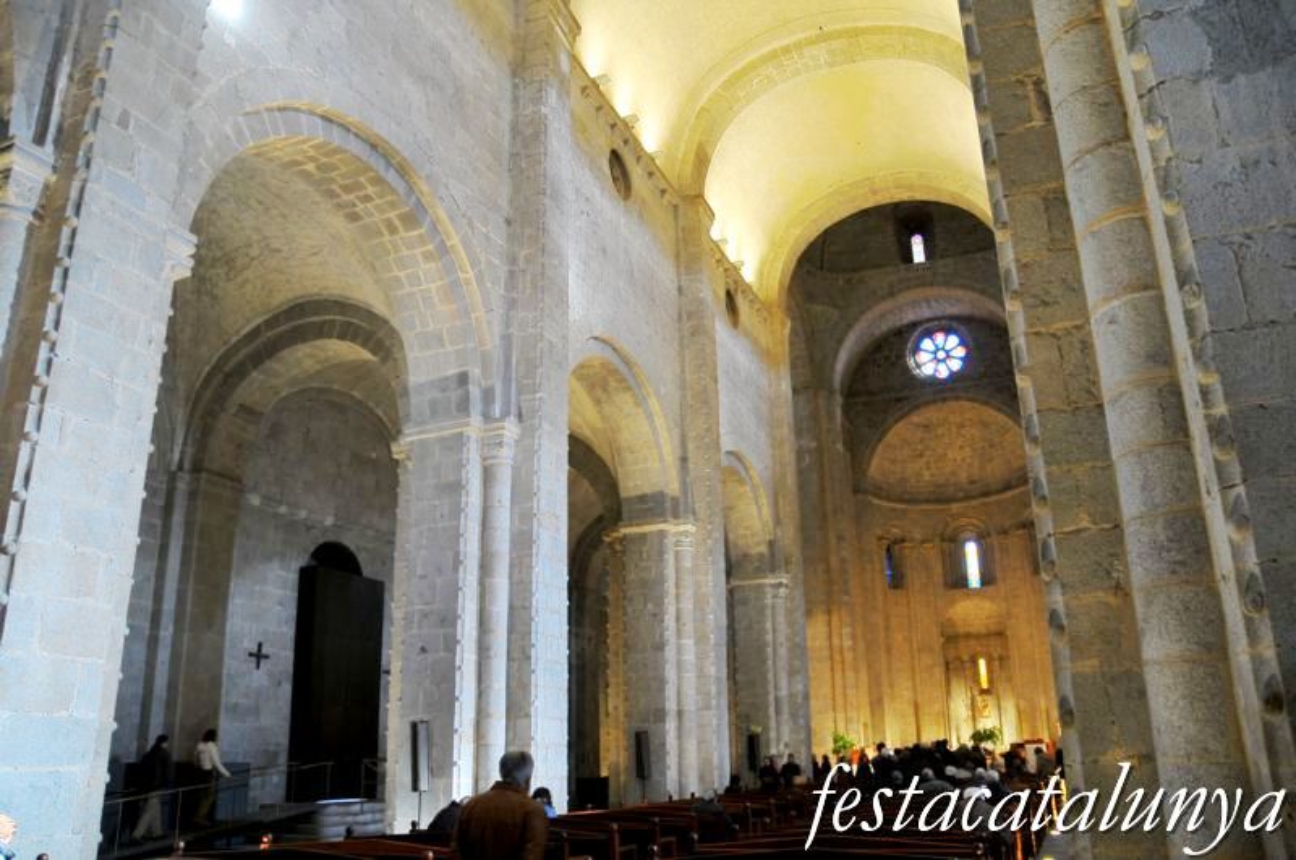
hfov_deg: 67.5
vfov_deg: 47.8
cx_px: 648
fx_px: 971
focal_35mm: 27
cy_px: 430
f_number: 3.5
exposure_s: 1/10
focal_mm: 18
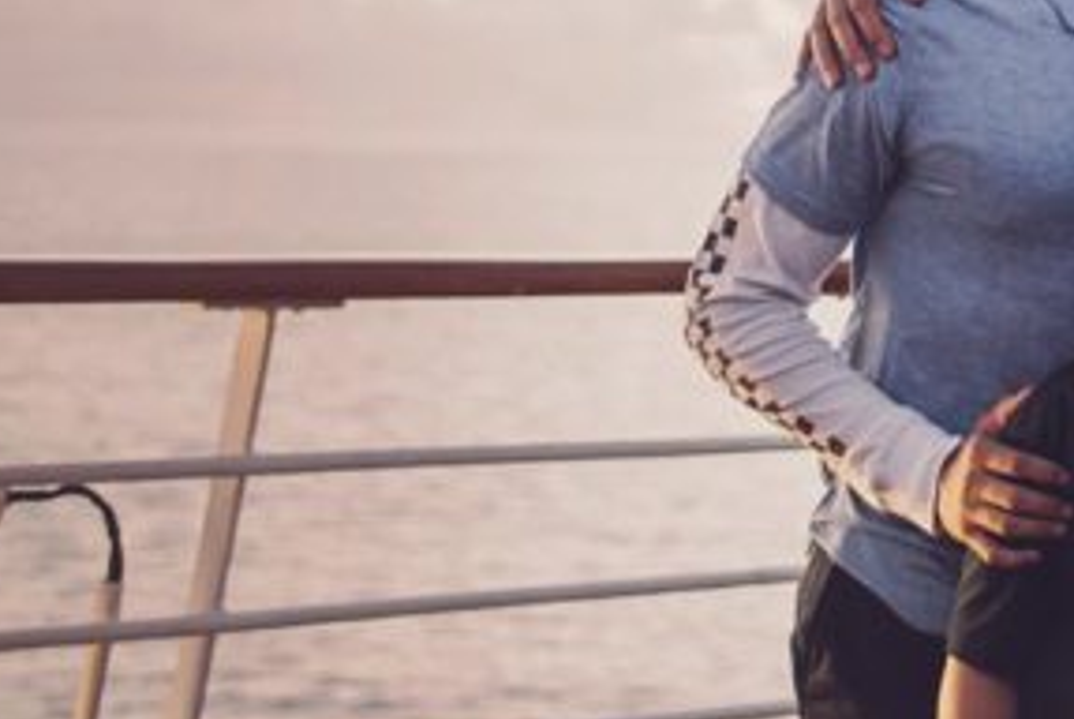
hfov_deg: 14.9
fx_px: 3733
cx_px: 1736
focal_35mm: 125
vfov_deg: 10.8
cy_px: -116
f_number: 2
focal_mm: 35
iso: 1000
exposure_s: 1/250
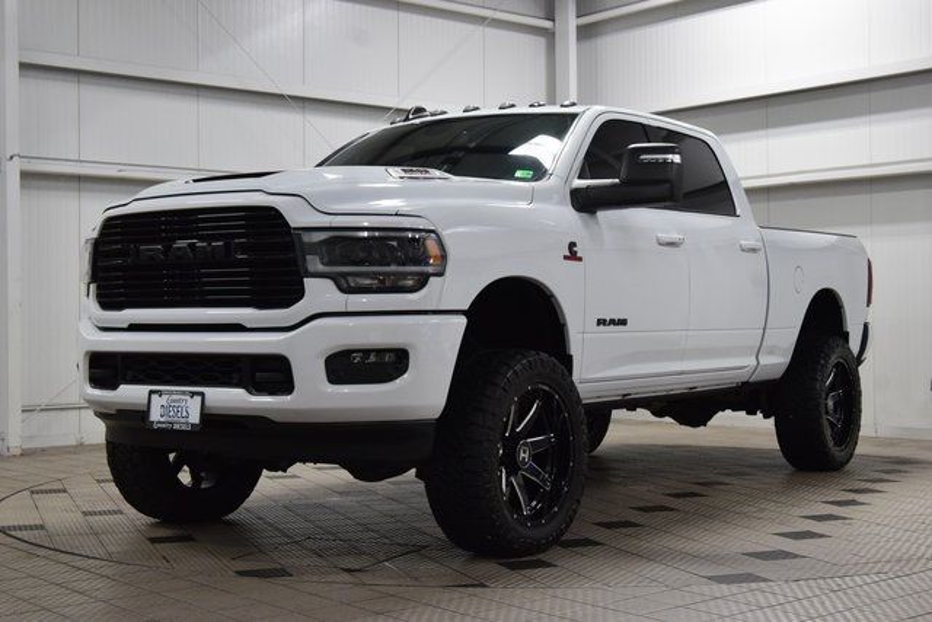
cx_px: 466
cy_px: 311
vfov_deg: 25.8
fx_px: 1359
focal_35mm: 52
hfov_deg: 37.8
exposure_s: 1/60
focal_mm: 35
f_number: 8
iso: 1600
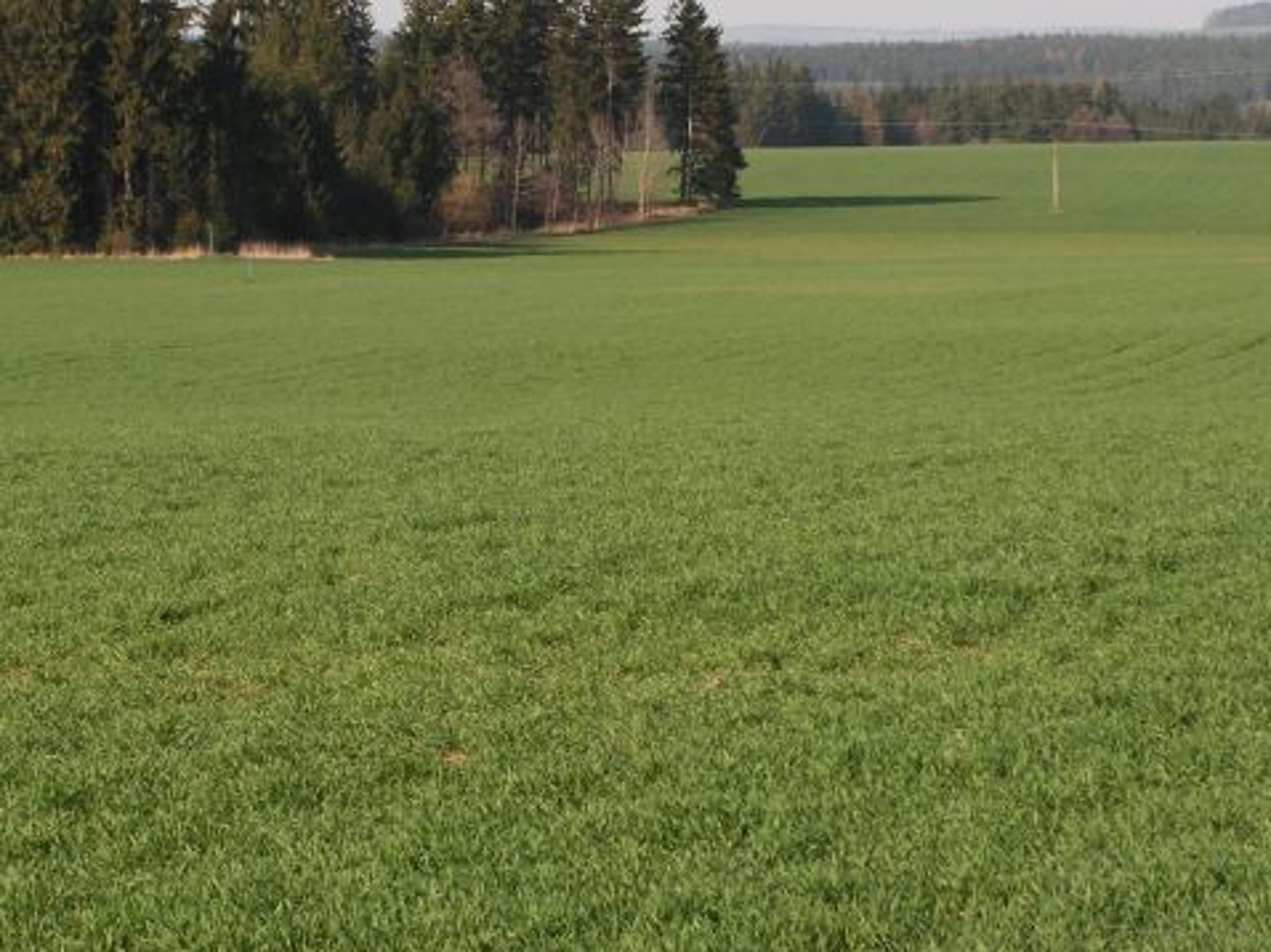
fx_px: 4918
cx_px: 383
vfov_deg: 11.0
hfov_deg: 14.7
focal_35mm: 134
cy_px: 202
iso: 50
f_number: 4.8
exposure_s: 1/200
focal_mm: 13.4
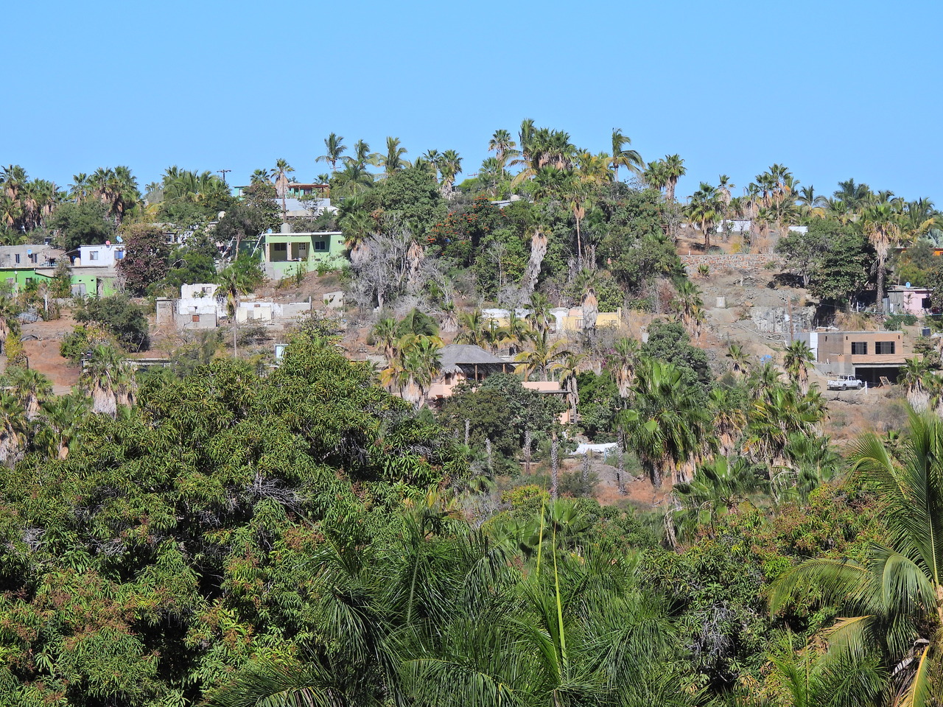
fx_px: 5448
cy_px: 354
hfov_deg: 9.9
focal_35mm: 200
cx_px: 472
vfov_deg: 7.4
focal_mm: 35.7
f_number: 4.5
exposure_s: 1/1250
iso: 100
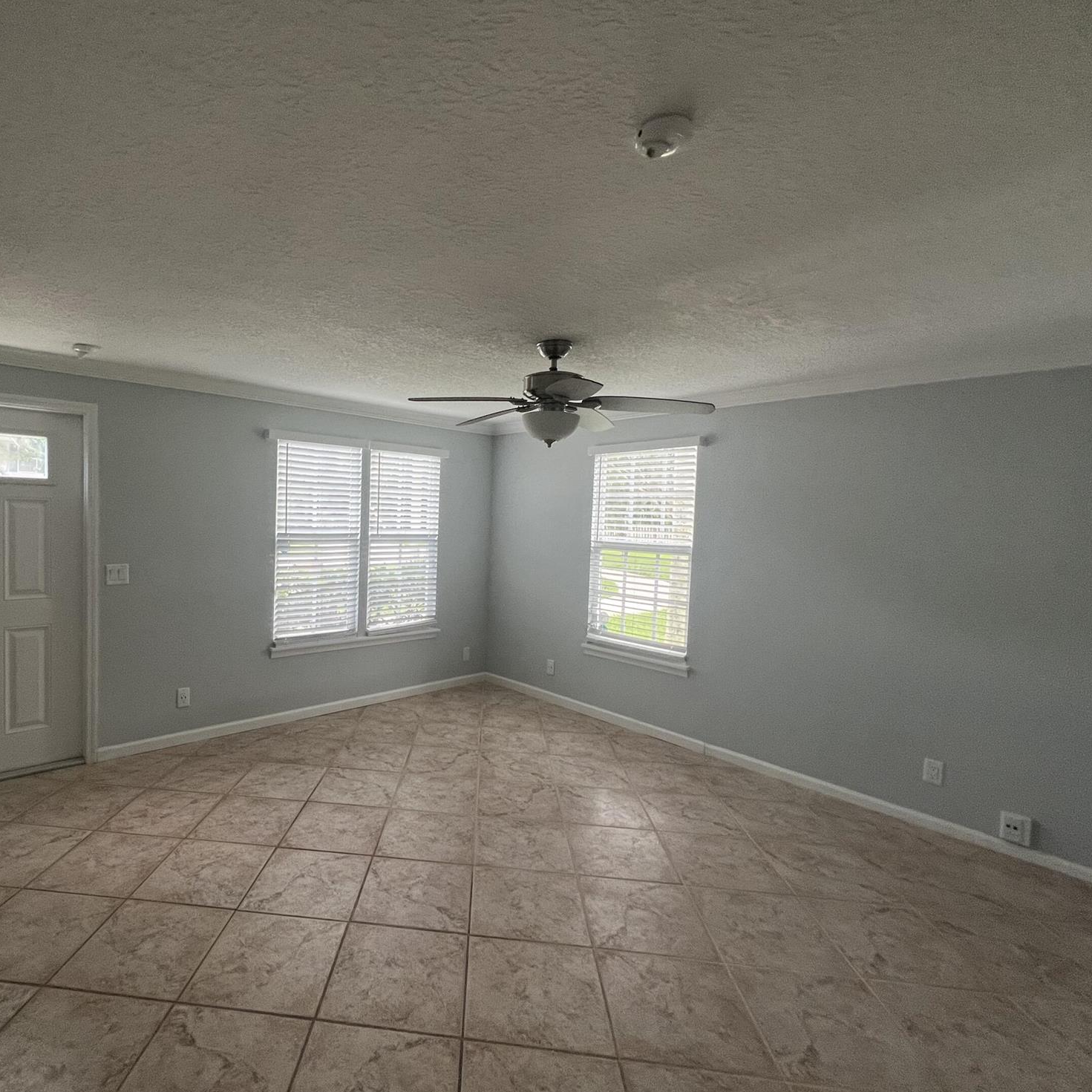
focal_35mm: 16
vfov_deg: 87.4
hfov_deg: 86.1
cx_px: 424
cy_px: 545
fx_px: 571
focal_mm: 1.57
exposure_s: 1/120
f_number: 1.8
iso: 160
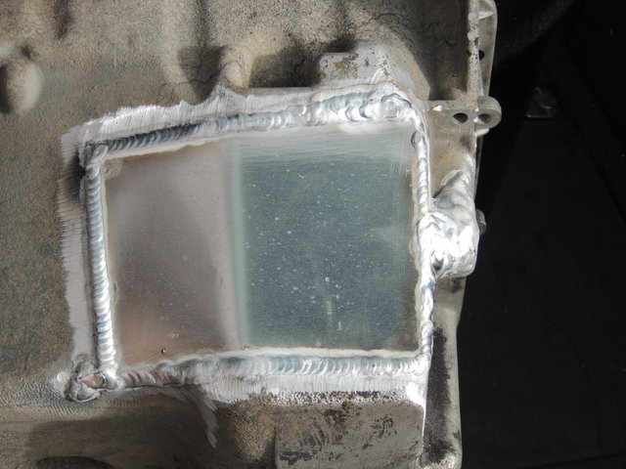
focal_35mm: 105
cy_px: 234
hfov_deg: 18.7
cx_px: 313
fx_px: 1899
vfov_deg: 14.1
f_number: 4.2
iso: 100
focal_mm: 18.7
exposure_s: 1/500
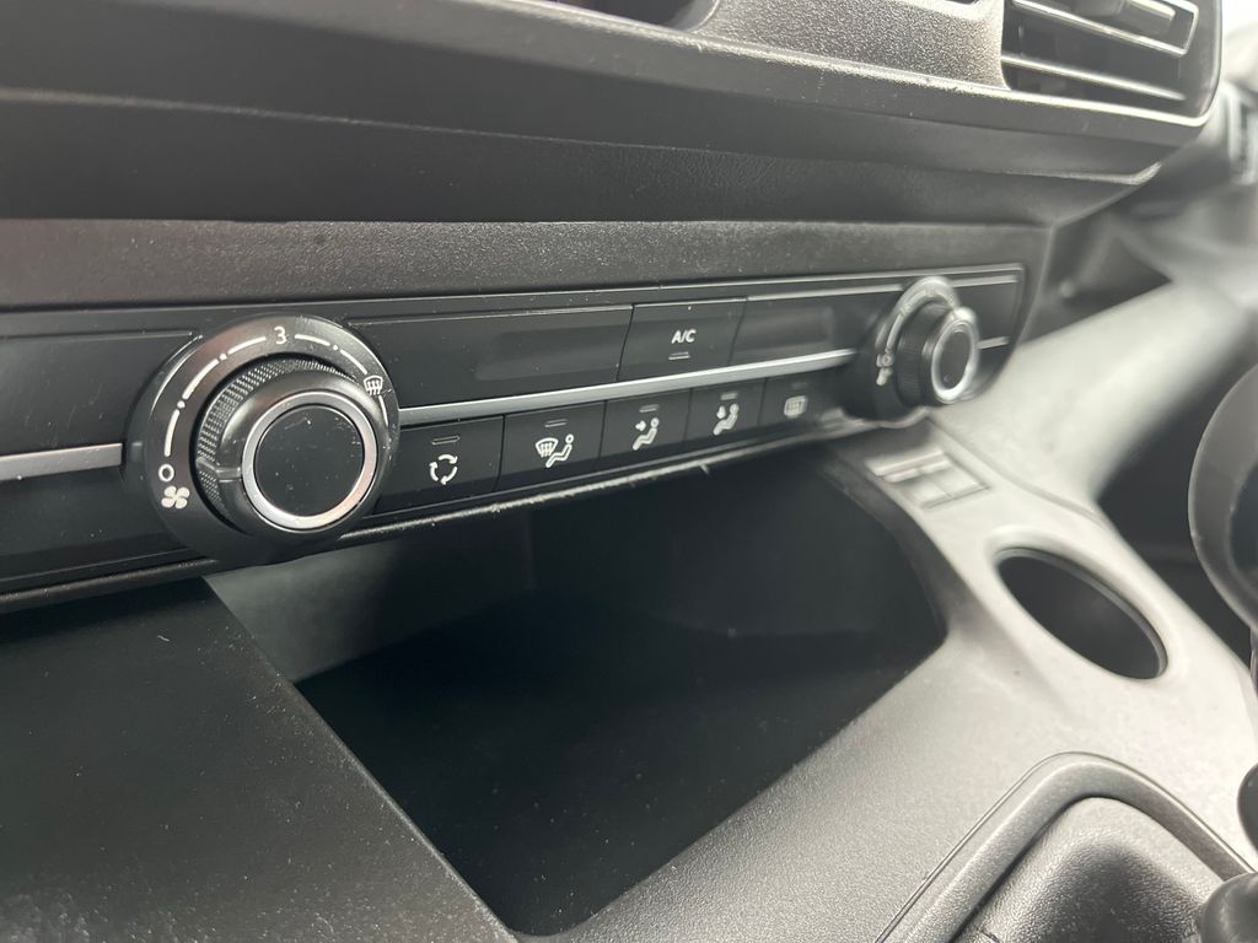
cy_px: 472
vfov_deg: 53.1
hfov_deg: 67.3
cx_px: 629
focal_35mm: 26
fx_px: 945
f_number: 1.6
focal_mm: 5.1
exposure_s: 1/60
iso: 500
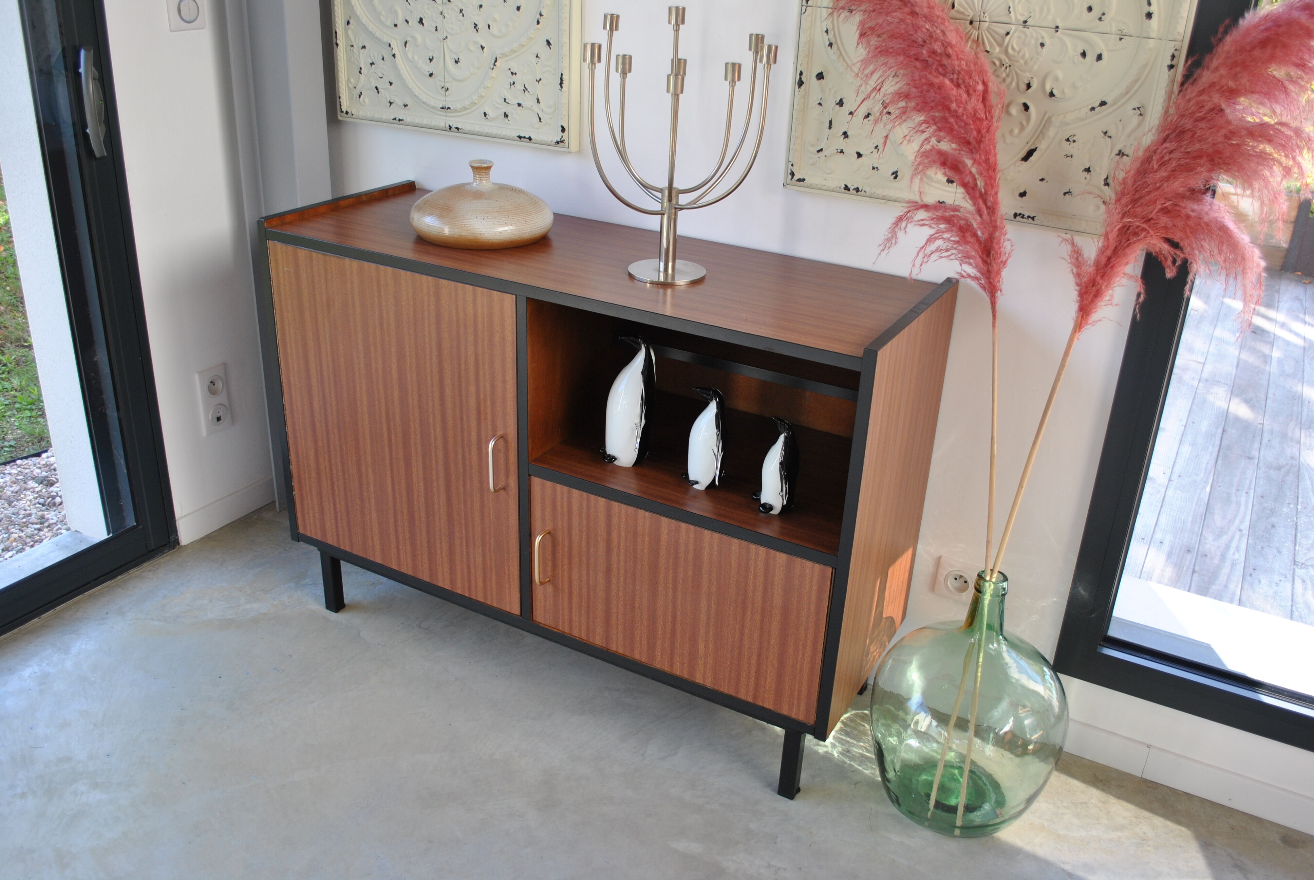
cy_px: 440
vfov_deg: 43.7
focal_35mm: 30
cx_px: 657
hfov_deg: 61.9
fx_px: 1096
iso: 200
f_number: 4.5
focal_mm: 20
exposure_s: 1/80
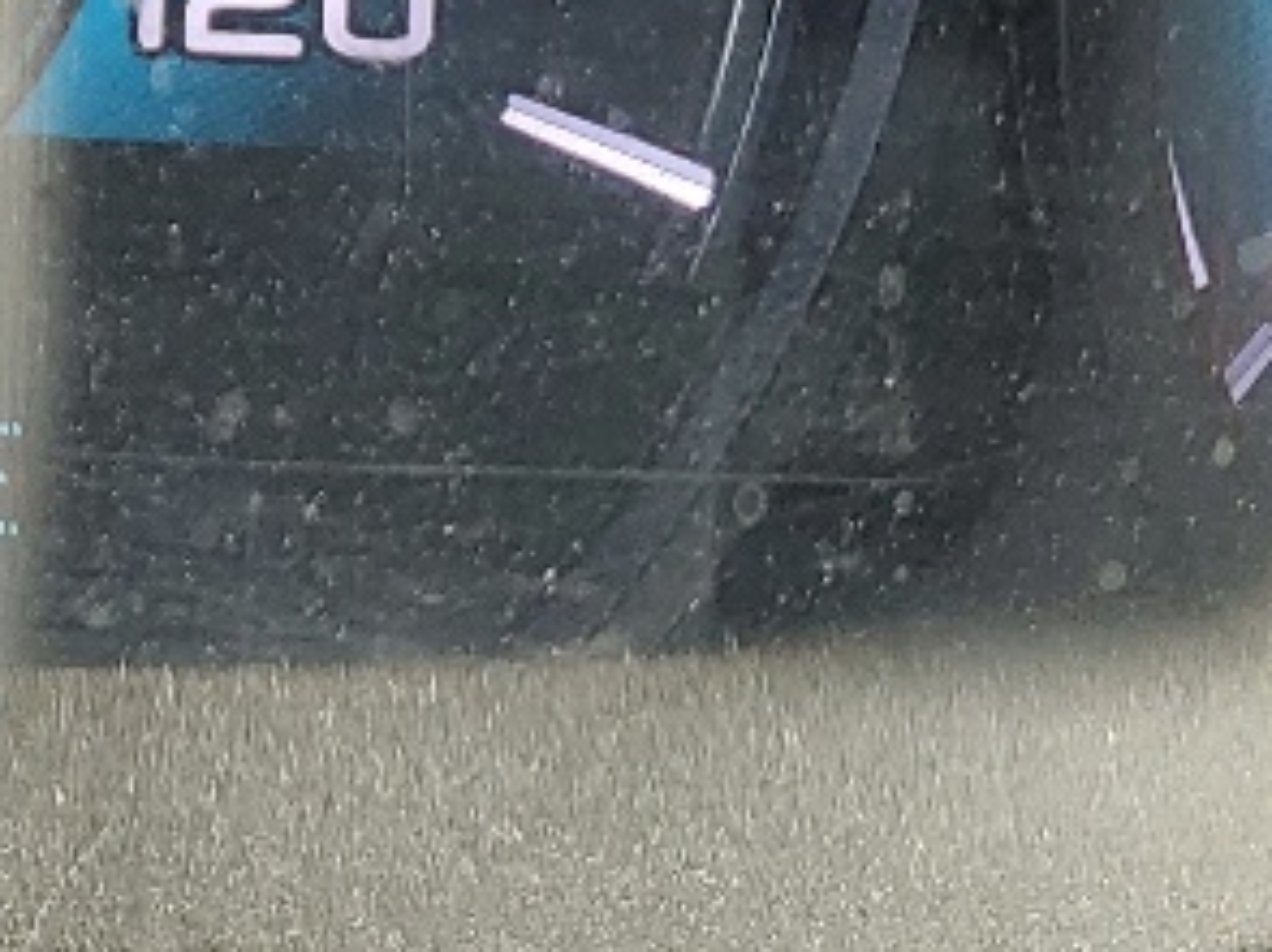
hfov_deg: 13.2
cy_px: -439
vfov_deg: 10.2
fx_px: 5179
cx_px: -694
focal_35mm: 141
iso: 53
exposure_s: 1/100
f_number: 1.5
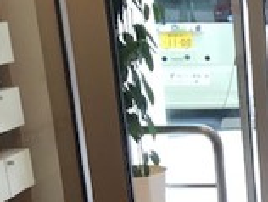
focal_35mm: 97
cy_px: 255
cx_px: 423
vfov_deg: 14.7
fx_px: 752
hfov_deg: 17.7
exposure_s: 1/120
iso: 40
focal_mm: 3.99
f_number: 1.8
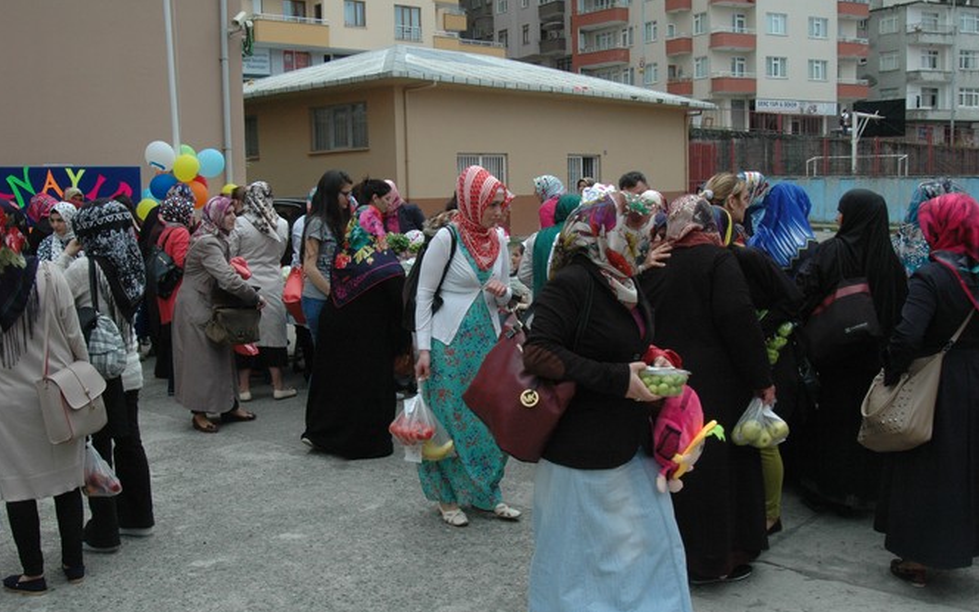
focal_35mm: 37
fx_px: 987
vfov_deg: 34.4
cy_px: 325
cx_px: 488
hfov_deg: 52.7
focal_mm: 24
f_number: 10
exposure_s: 1/400
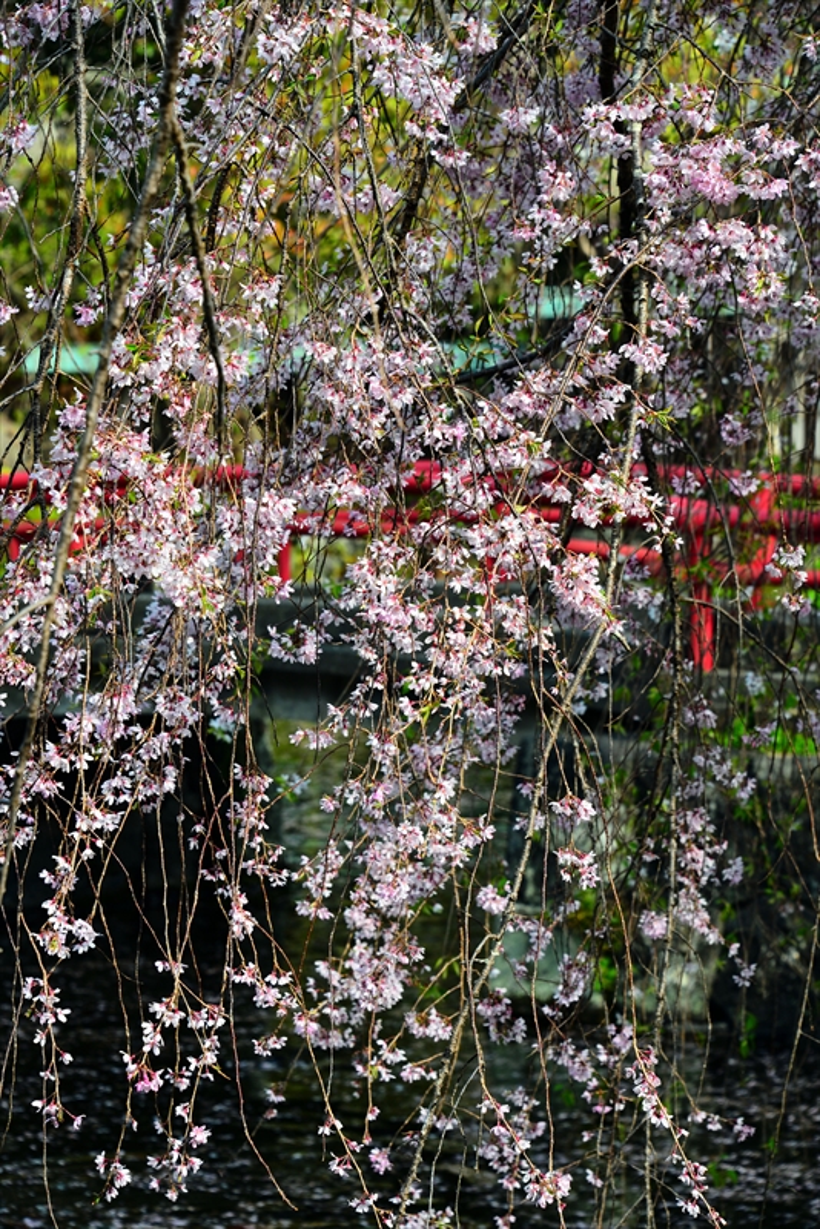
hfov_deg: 10.2
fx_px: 4608
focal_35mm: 135
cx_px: 410
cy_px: 614
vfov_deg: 15.2
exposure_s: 1/320
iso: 400
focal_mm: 135
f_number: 9
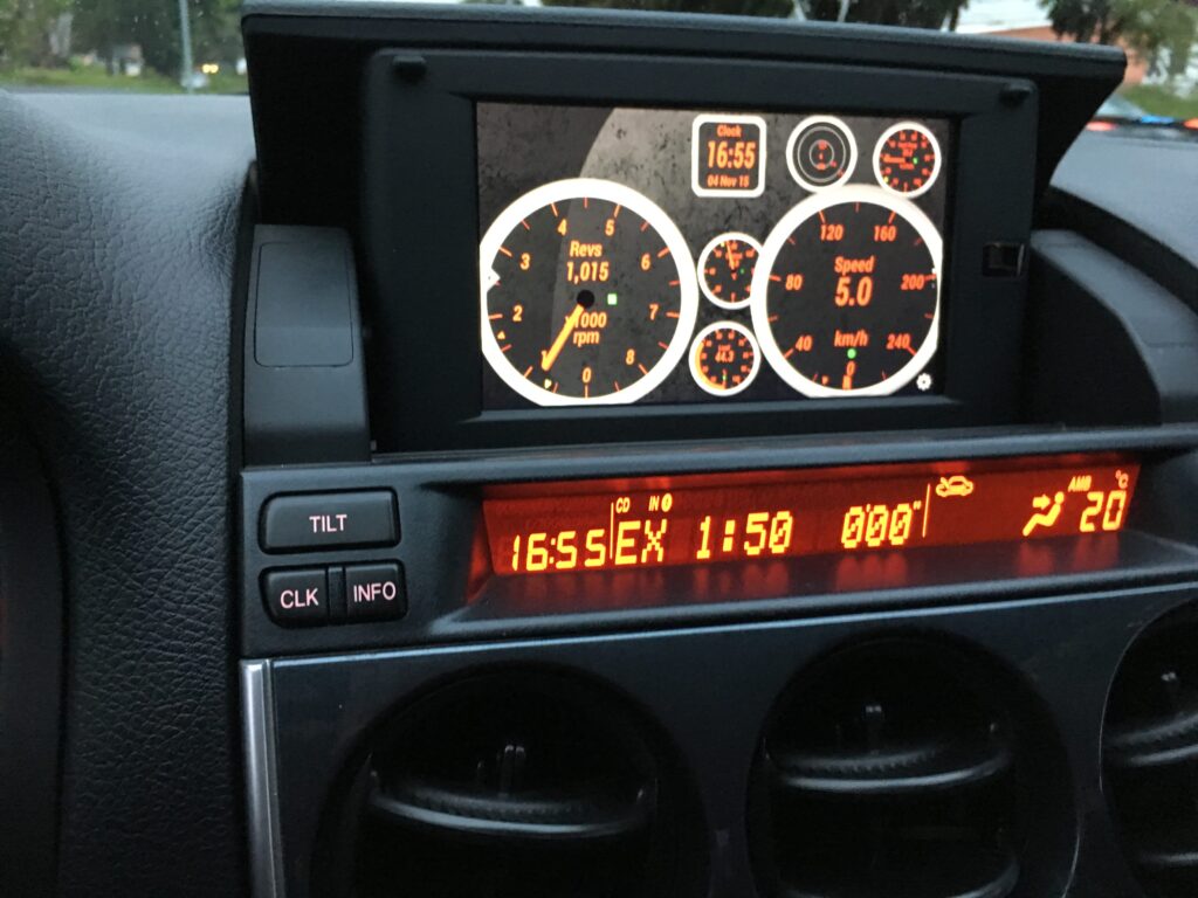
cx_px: 599
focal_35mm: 29
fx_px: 1004
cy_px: 449
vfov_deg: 48.2
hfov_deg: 61.7
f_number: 2.2
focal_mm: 4.15
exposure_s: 1/15
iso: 200
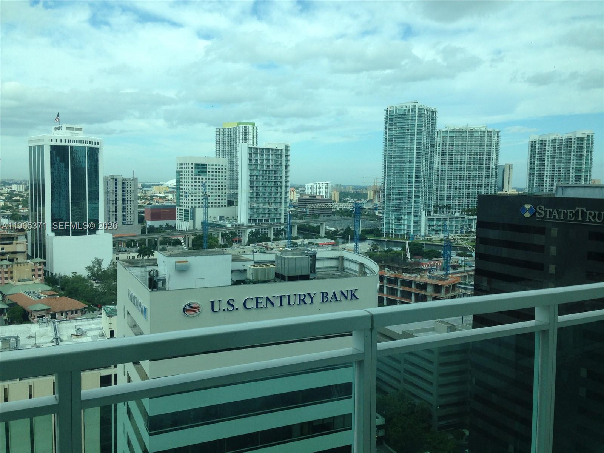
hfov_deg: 55.4
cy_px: 226
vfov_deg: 42.9
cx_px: 302
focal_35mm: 33
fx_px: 576
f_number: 2.4
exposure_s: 1/775
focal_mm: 4.12
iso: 50
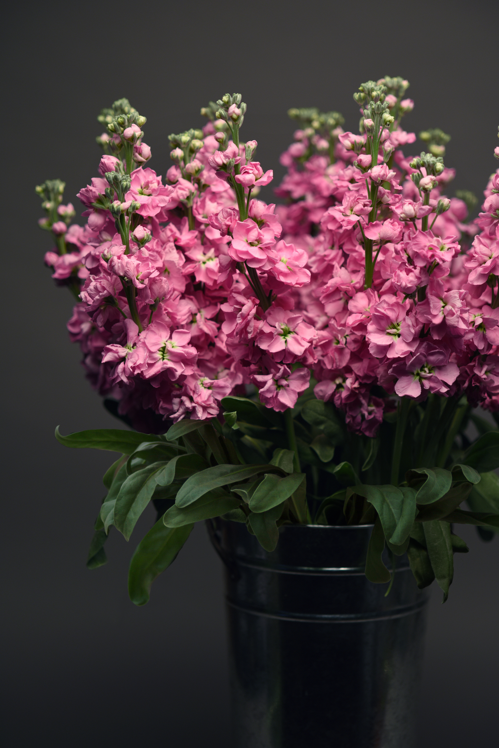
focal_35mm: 105
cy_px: 374
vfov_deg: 19.4
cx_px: 250
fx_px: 2181
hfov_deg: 13.1
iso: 200
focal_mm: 105
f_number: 3
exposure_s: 1/15
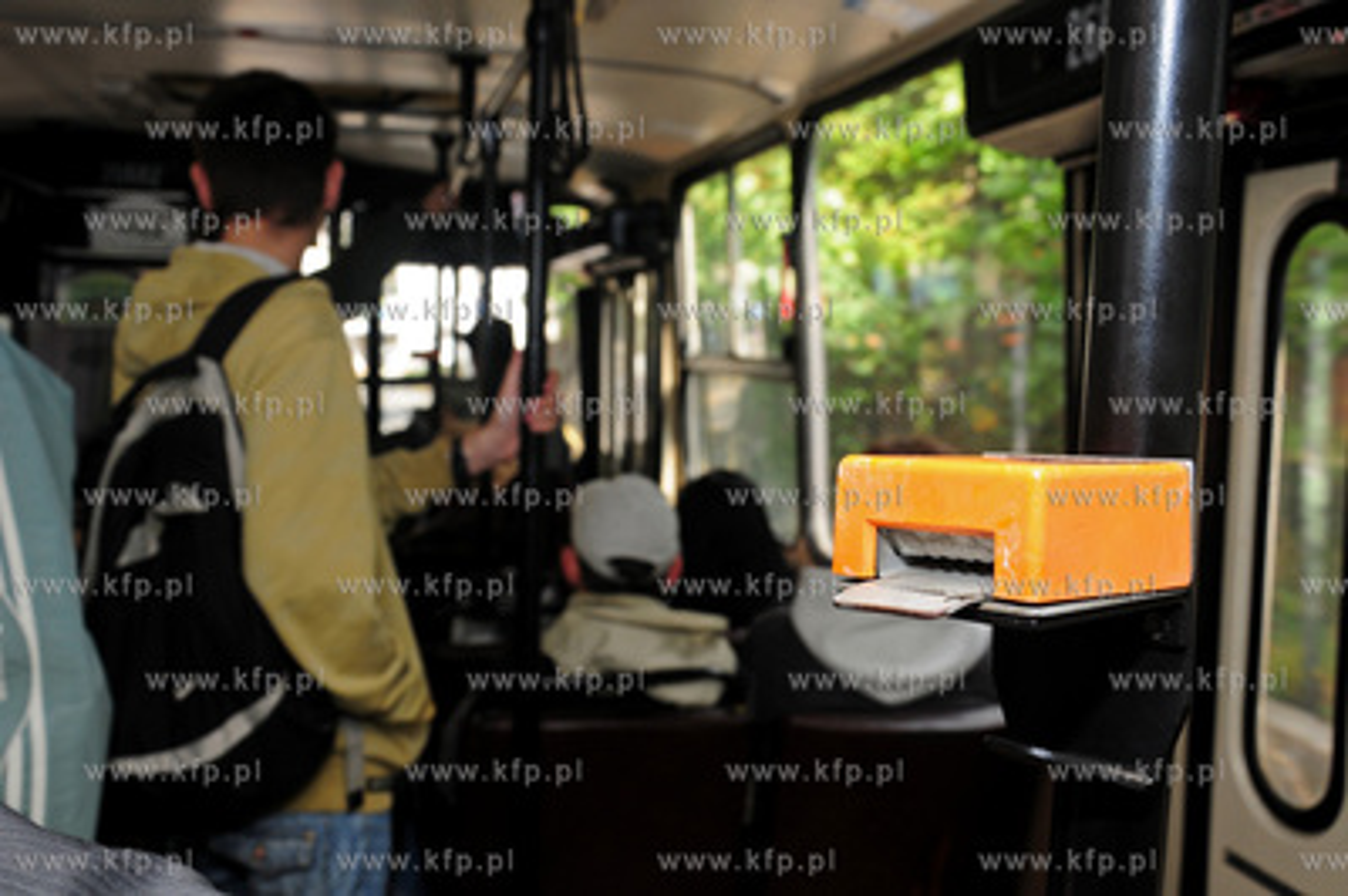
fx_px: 1403
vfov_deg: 35.4
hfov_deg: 51.3
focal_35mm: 38
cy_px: 448
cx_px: 674
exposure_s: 1/100
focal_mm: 25
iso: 320
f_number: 7.1
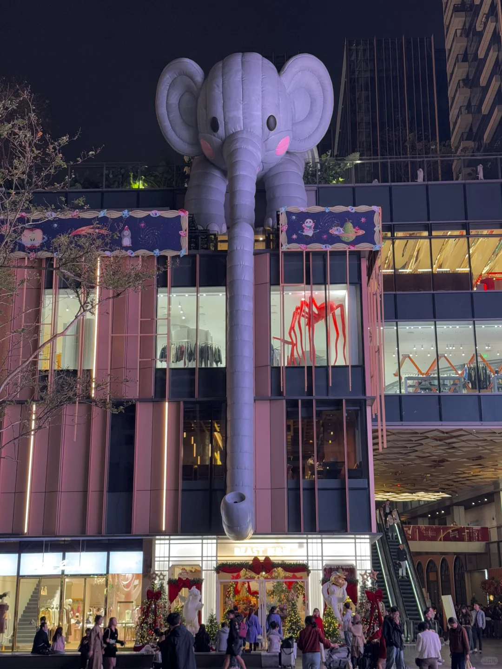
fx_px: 928
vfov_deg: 39.7
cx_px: 251
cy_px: 334
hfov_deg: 30.3
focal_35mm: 48
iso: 200
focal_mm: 6.76
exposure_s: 1/49
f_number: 1.78
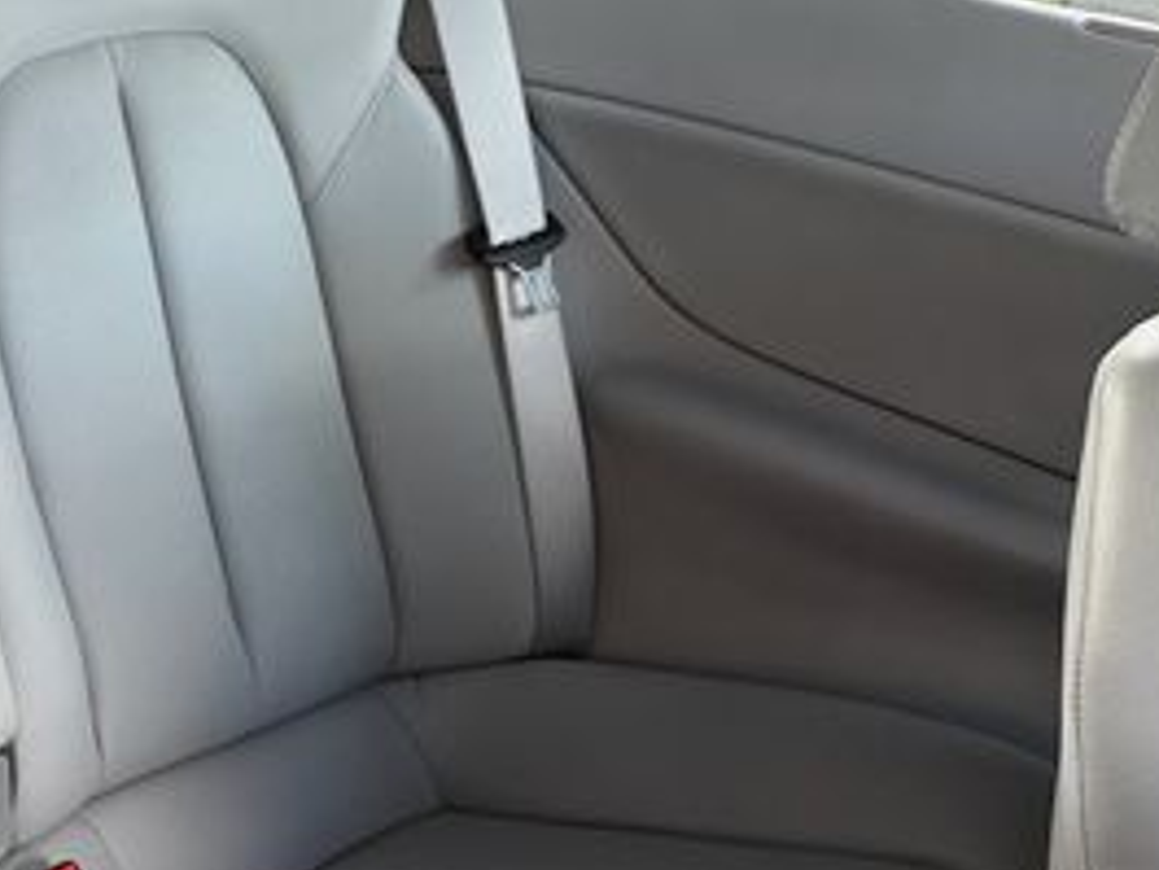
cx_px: -35
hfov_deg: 30.5
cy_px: 621
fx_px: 1943
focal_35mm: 58
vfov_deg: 25.0
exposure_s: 1/121
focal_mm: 6.76
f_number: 1.78
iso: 100
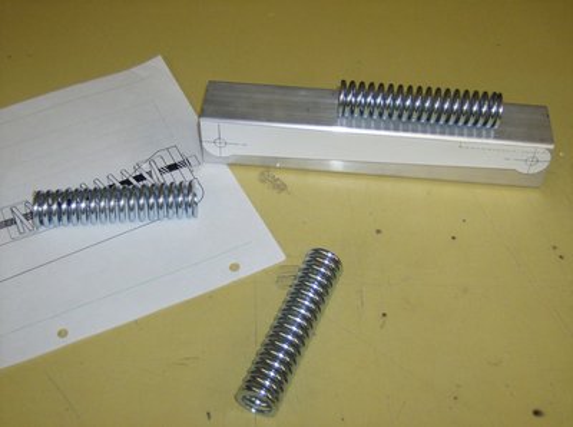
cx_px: 286
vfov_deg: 31.4
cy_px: 214
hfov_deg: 41.3
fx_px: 760
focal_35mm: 46
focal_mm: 7.7
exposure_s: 1/74
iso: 200
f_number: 3.1
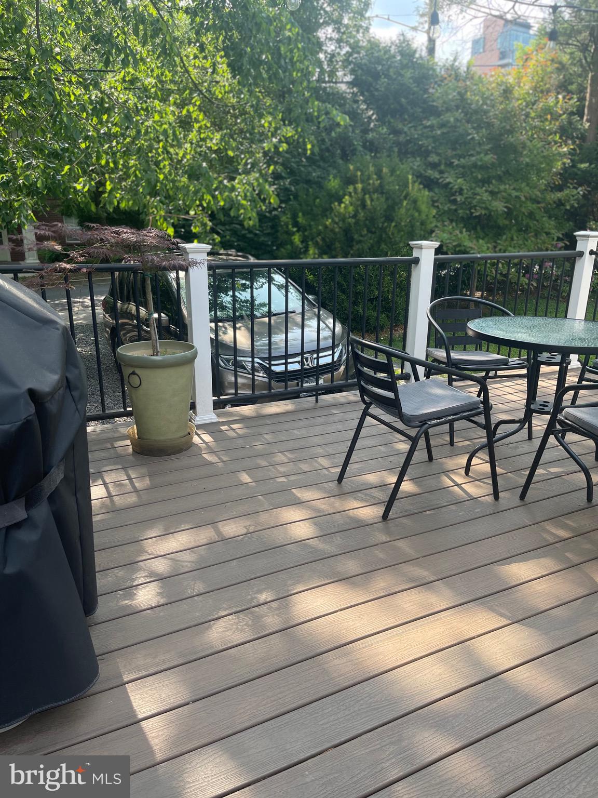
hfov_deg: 53.1
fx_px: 599
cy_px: 399
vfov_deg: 67.3
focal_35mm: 26
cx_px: 299
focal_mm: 5.1
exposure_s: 1/543
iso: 50
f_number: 1.6
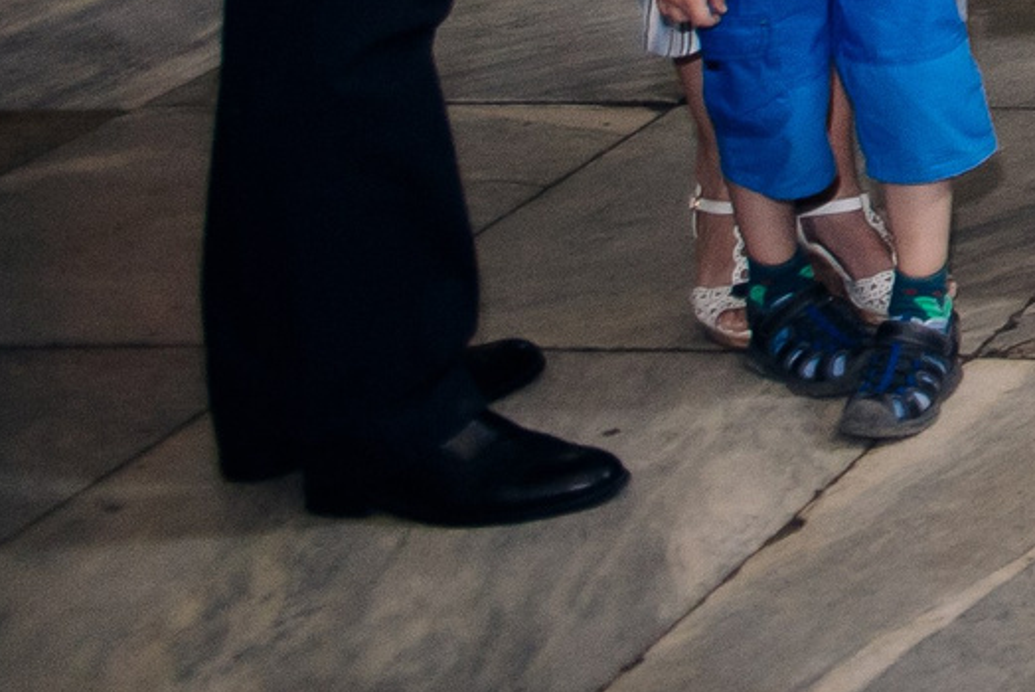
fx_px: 6184
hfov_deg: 8.7
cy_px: -857
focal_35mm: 215
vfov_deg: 6.2
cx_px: 2420
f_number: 2.8
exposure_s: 1/200
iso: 1250
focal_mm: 44
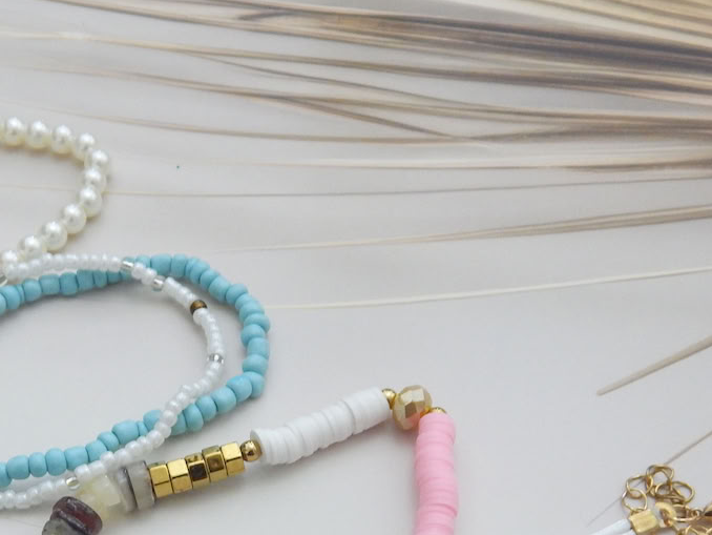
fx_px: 1317
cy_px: 499
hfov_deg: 29.2
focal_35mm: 64
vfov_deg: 22.3
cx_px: 88
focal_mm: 5.6
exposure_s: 1/30
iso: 360
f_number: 3.2
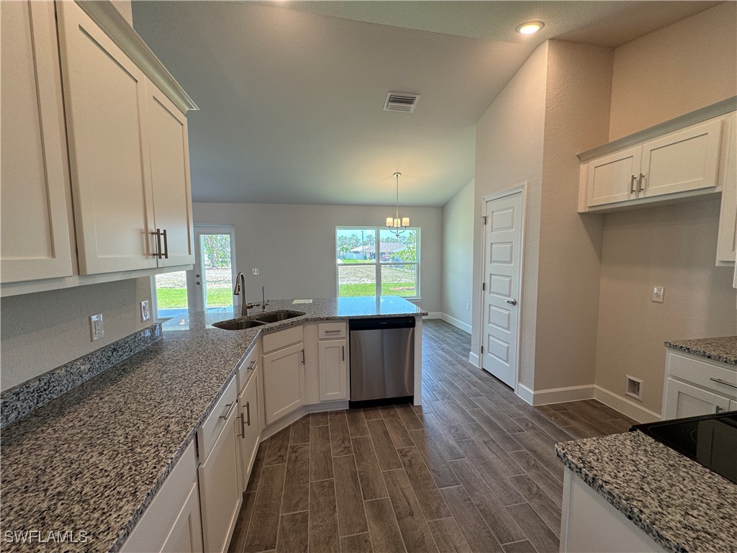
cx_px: 368
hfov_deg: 102.1
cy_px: 276
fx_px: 298
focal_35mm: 14
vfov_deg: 85.7
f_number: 2.2
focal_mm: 2.22
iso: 64
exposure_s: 1/120
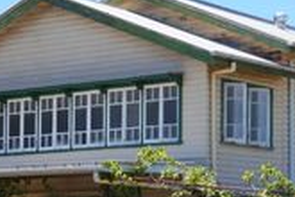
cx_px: 229
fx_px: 1123
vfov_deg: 10.0
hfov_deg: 14.9
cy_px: 155
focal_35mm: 137
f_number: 16
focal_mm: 32
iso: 100
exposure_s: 1/100
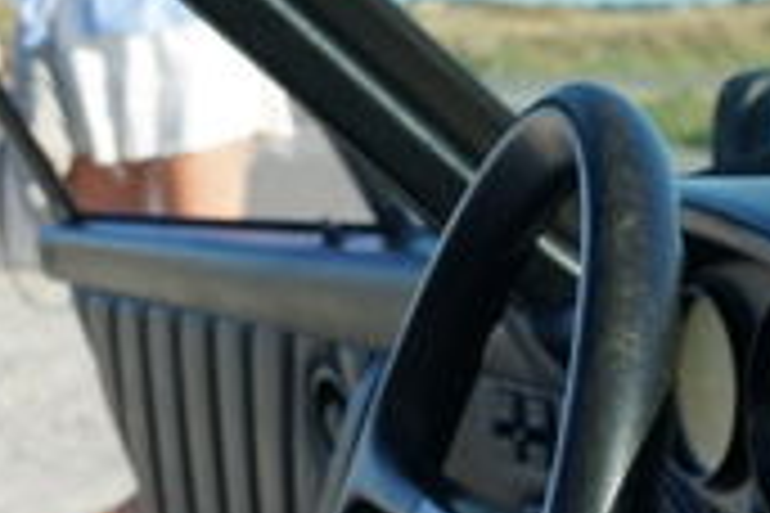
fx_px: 2695
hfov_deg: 14.7
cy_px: 441
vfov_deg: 10.8
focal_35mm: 126
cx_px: 1265
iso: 100
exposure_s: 1/125
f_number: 8
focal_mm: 28
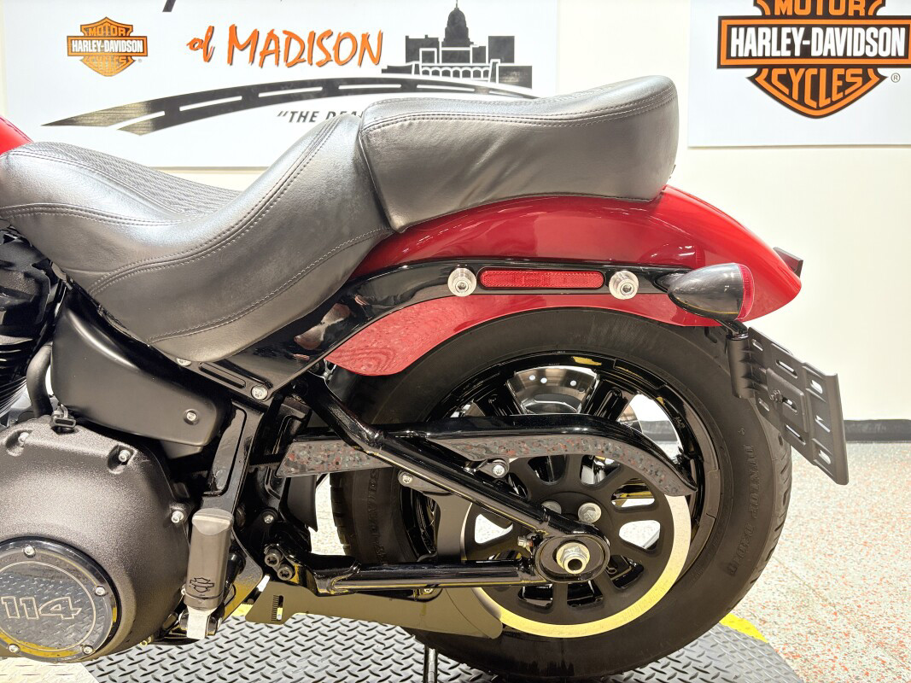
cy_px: 342
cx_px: 456
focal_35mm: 26
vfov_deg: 53.1
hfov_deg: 67.3
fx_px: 684
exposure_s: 1/60
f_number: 1.6
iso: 100
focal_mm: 5.96
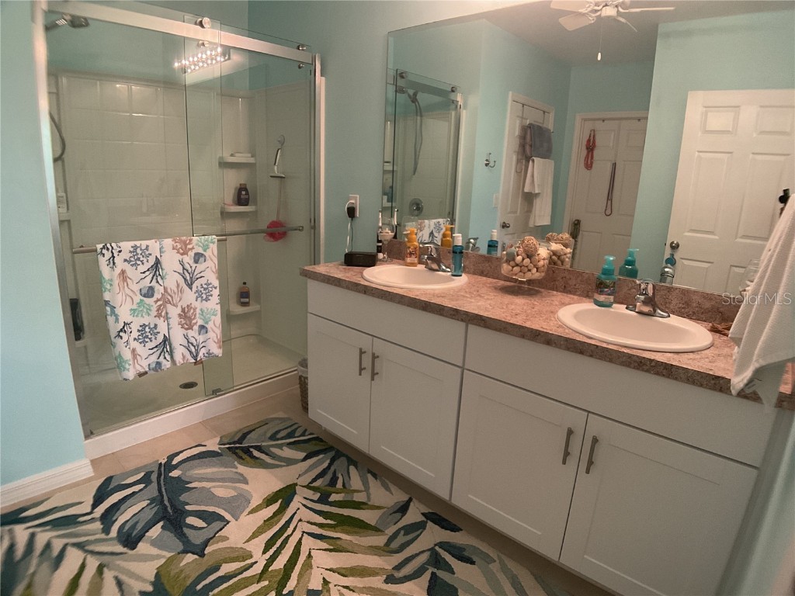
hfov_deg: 61.7
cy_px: 298
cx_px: 398
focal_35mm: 29
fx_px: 666
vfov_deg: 48.2
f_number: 1.8
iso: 100
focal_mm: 3
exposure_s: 1/60
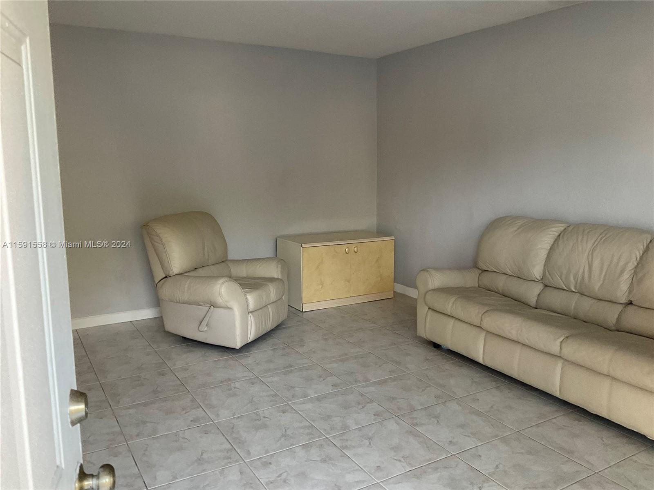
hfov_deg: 61.7
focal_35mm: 29
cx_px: 327
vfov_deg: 48.2
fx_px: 548
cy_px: 245
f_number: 1.8
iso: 64
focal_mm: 3
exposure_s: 1/60
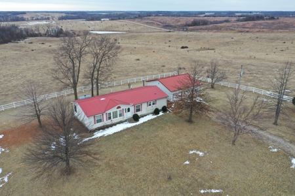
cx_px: 148
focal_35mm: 28
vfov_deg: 46.4
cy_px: 98
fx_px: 229
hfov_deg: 65.5
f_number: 4.5
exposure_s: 1/160
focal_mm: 10.26
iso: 100
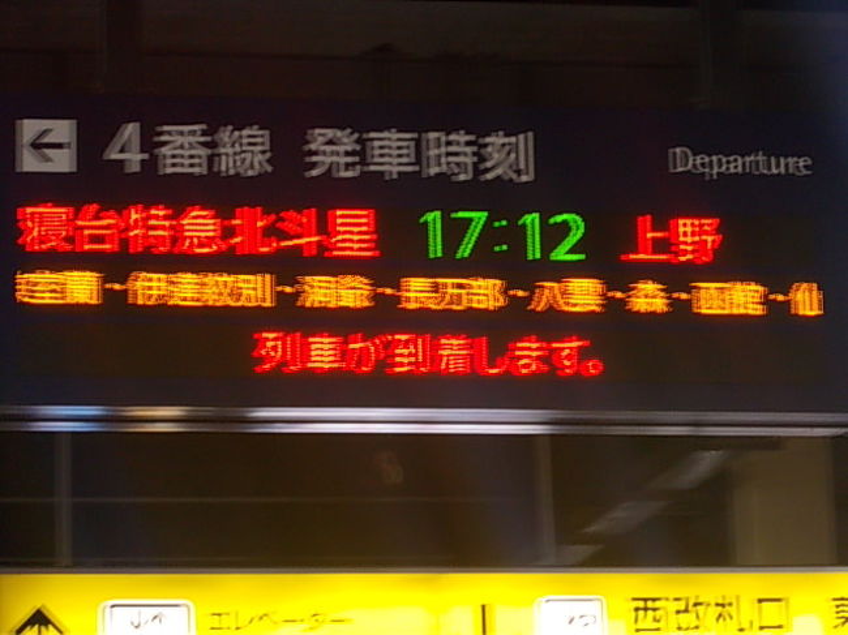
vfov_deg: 10.6
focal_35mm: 140
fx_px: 3428
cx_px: 424
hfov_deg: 14.1
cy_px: 318
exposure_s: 1/5
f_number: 6.8
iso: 200
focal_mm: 20
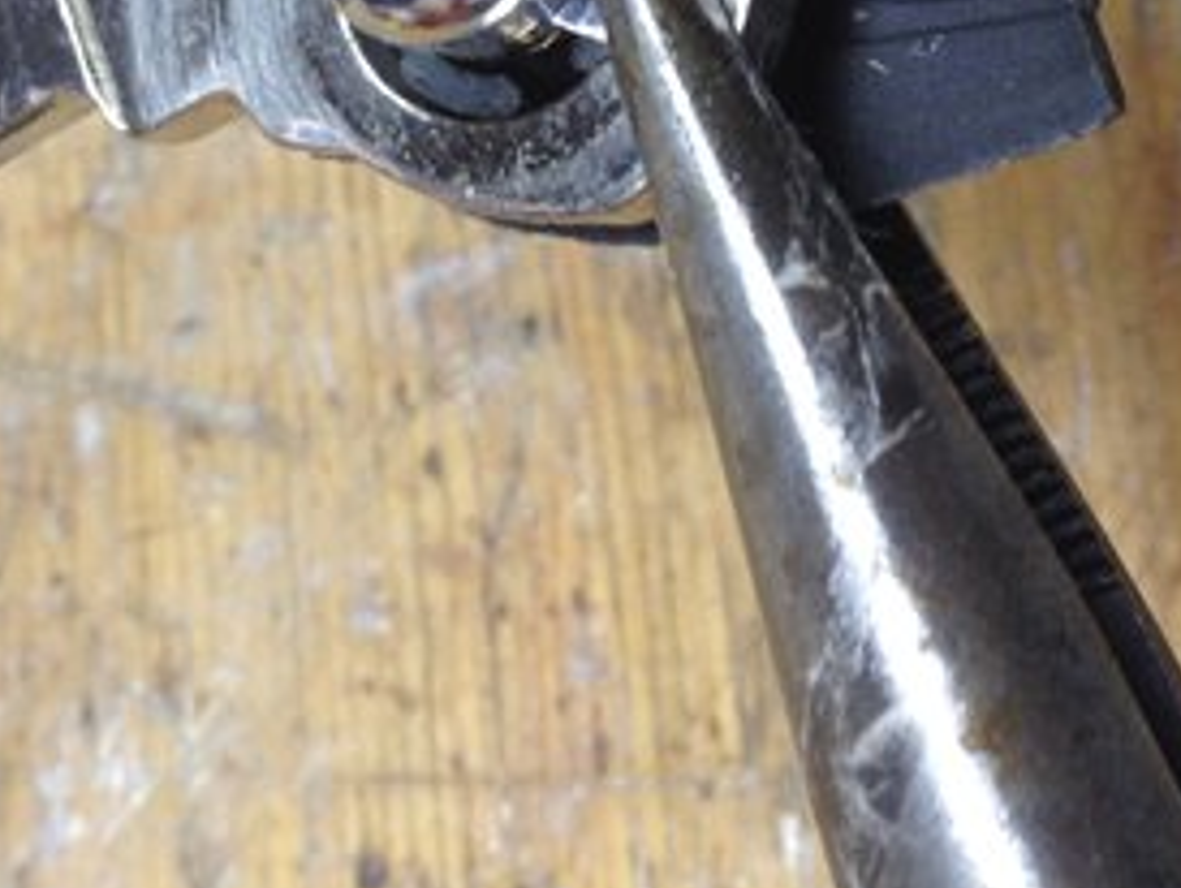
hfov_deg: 19.4
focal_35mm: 101
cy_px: 30
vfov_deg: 14.5
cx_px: 453
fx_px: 3449
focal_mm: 4.28
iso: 64
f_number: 2.4
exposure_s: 1/20
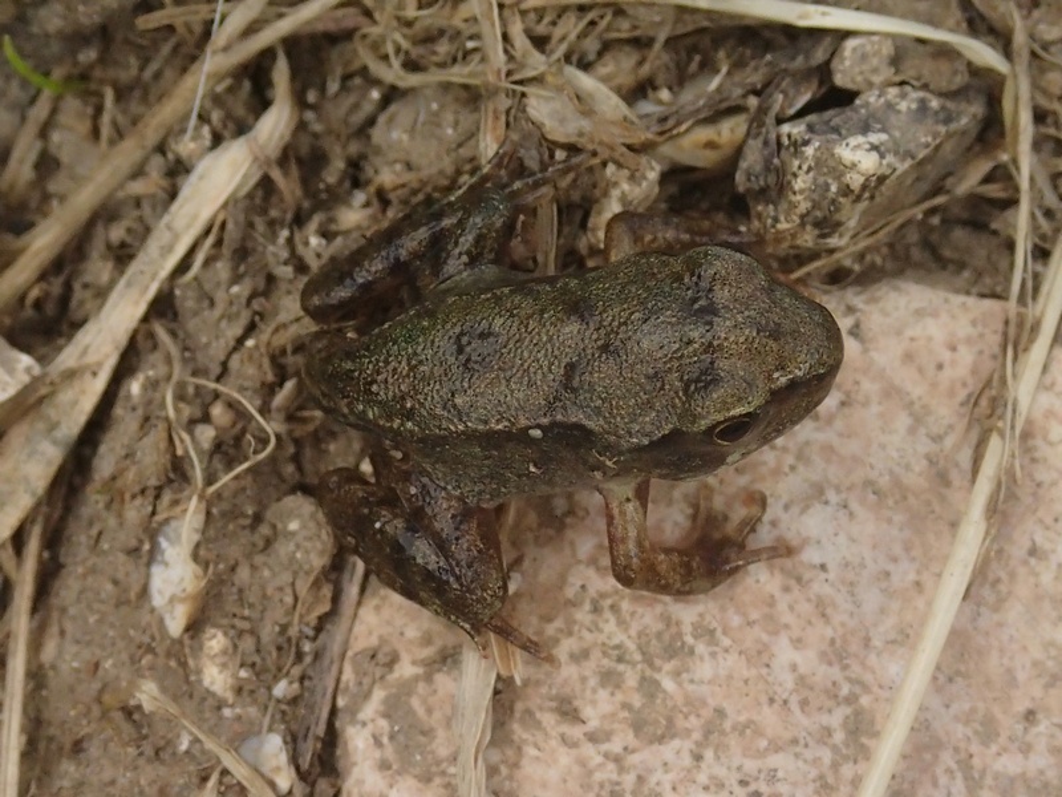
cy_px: 398
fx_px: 2270
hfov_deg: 26.3
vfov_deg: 19.9
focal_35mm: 74
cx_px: 531
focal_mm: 13.47
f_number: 5.6
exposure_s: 1/500
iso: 400
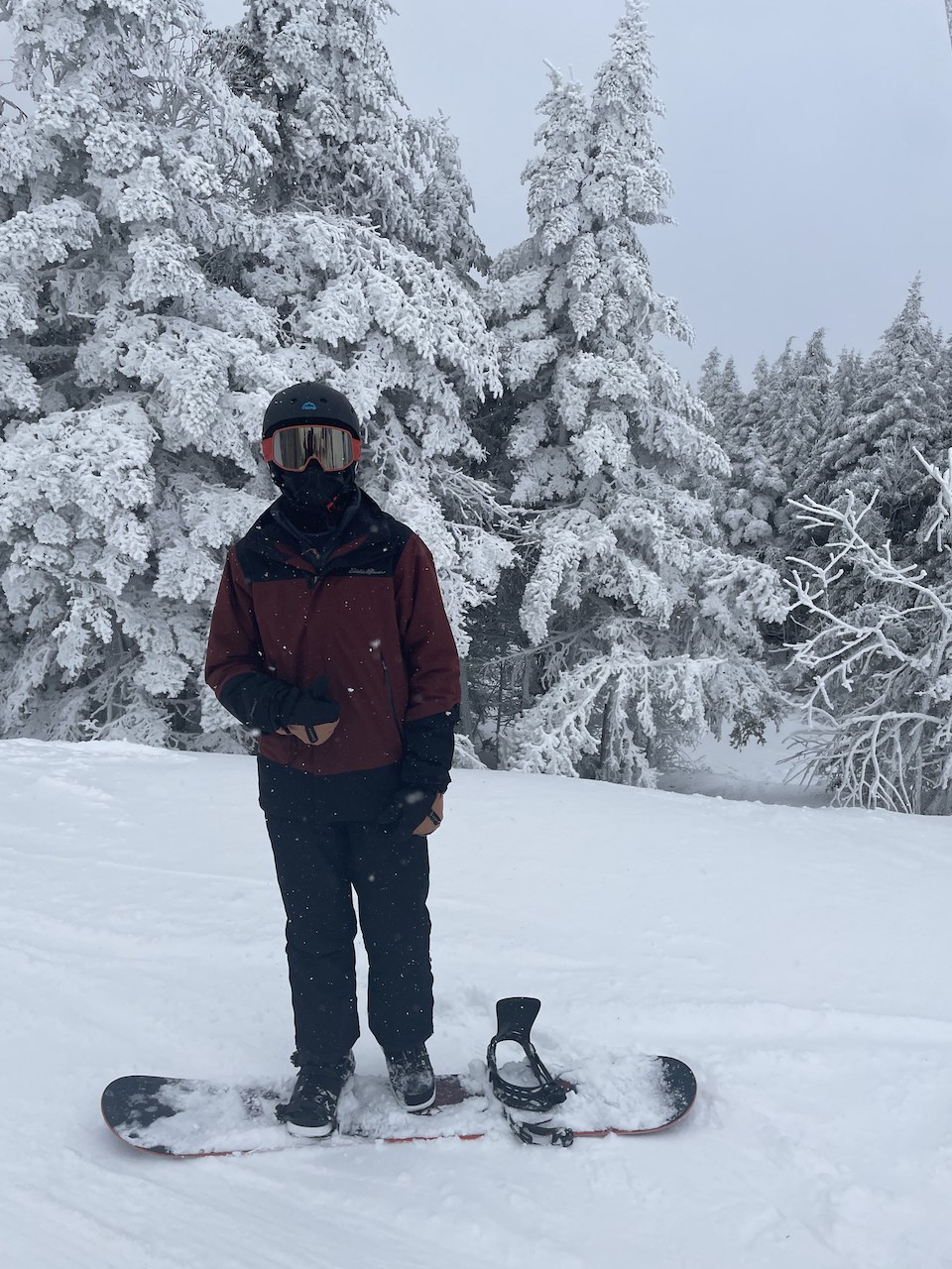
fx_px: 953
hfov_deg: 53.1
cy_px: 634
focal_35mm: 26
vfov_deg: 67.3
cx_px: 476
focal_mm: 4.2
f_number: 1.6
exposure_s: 1/5556
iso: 32
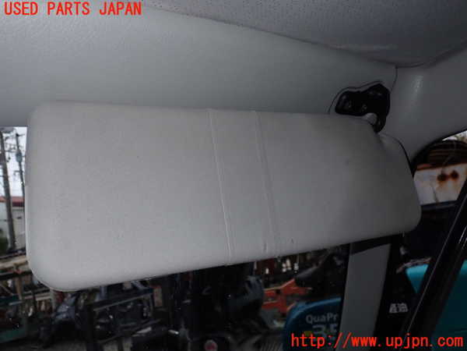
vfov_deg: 46.8
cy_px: 176
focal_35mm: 30
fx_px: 405
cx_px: 234
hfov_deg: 60.0
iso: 200
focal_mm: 5.4
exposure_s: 1/30
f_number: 6.3
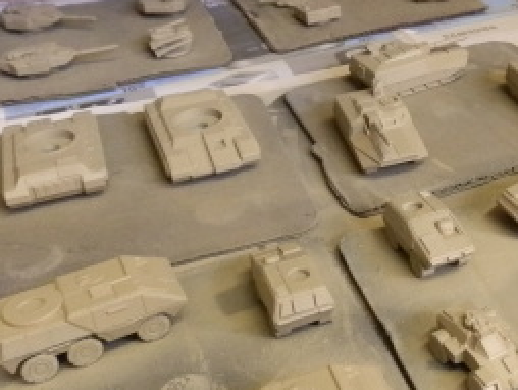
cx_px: 498
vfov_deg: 24.7
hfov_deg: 30.7
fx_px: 884
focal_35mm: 59
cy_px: 129
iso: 400
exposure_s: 1/20
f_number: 3.1
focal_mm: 5
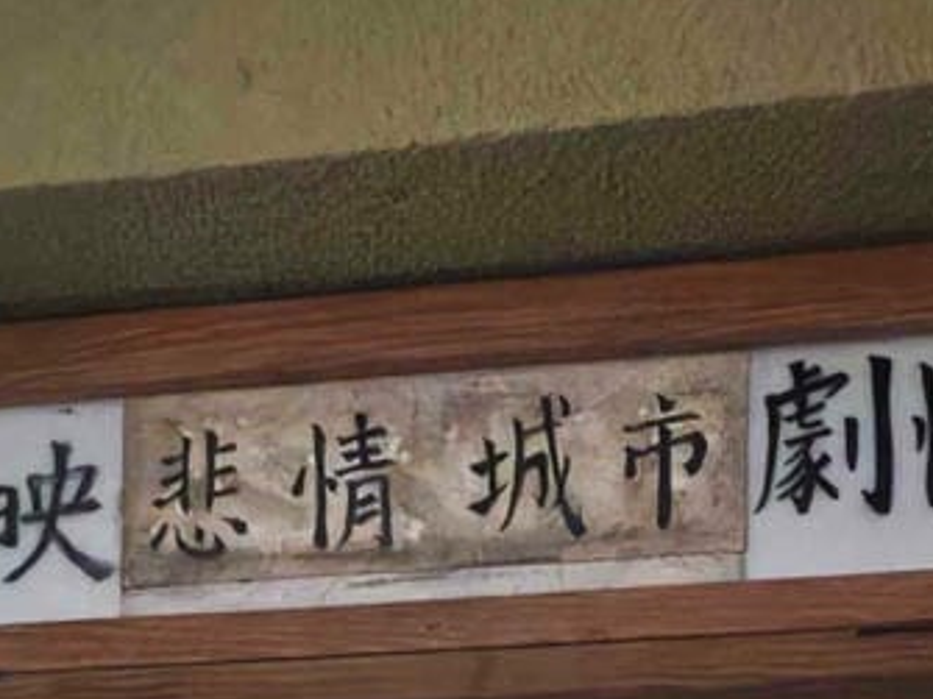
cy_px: 1181
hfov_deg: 43.3
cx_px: 616
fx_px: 1159
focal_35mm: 43
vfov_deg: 23.0
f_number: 1.8
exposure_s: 1/120
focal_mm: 2.03
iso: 2000
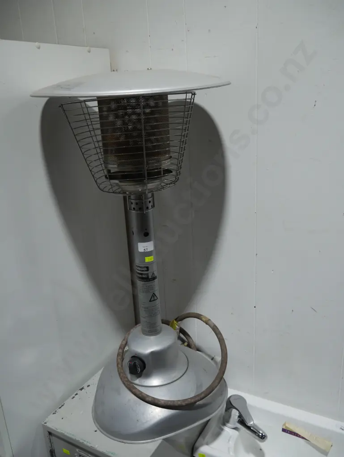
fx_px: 397
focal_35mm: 30
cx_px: 172
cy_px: 228
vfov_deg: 59.9
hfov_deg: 46.8
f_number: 3.6
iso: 200
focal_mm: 15
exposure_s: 1/125
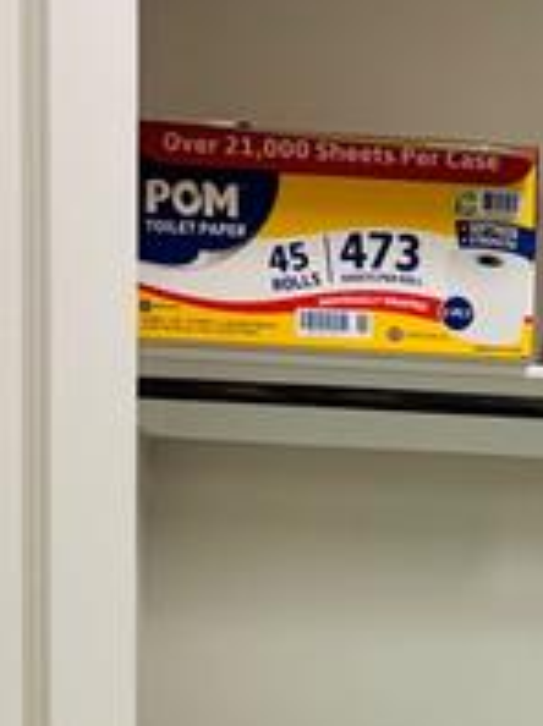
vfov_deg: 17.9
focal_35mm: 101
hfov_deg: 14.1
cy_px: 1012
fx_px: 2117
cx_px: 668
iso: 125
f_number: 1.6
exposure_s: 1/60
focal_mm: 5.96
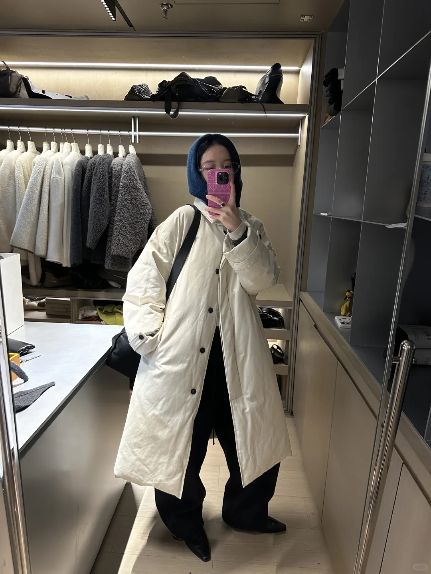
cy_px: 287
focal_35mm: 24
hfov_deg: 56.8
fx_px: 398
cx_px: 216
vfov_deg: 71.6
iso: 200
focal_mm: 6.86
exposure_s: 1/99
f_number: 1.78
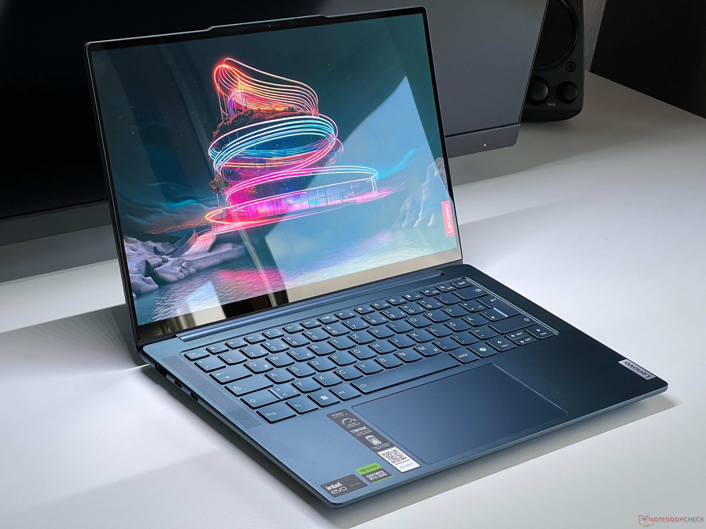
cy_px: 264
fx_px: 1570
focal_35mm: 77
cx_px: 353
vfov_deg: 19.1
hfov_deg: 25.3
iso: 200
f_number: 2.8
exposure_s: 1/99
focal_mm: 9
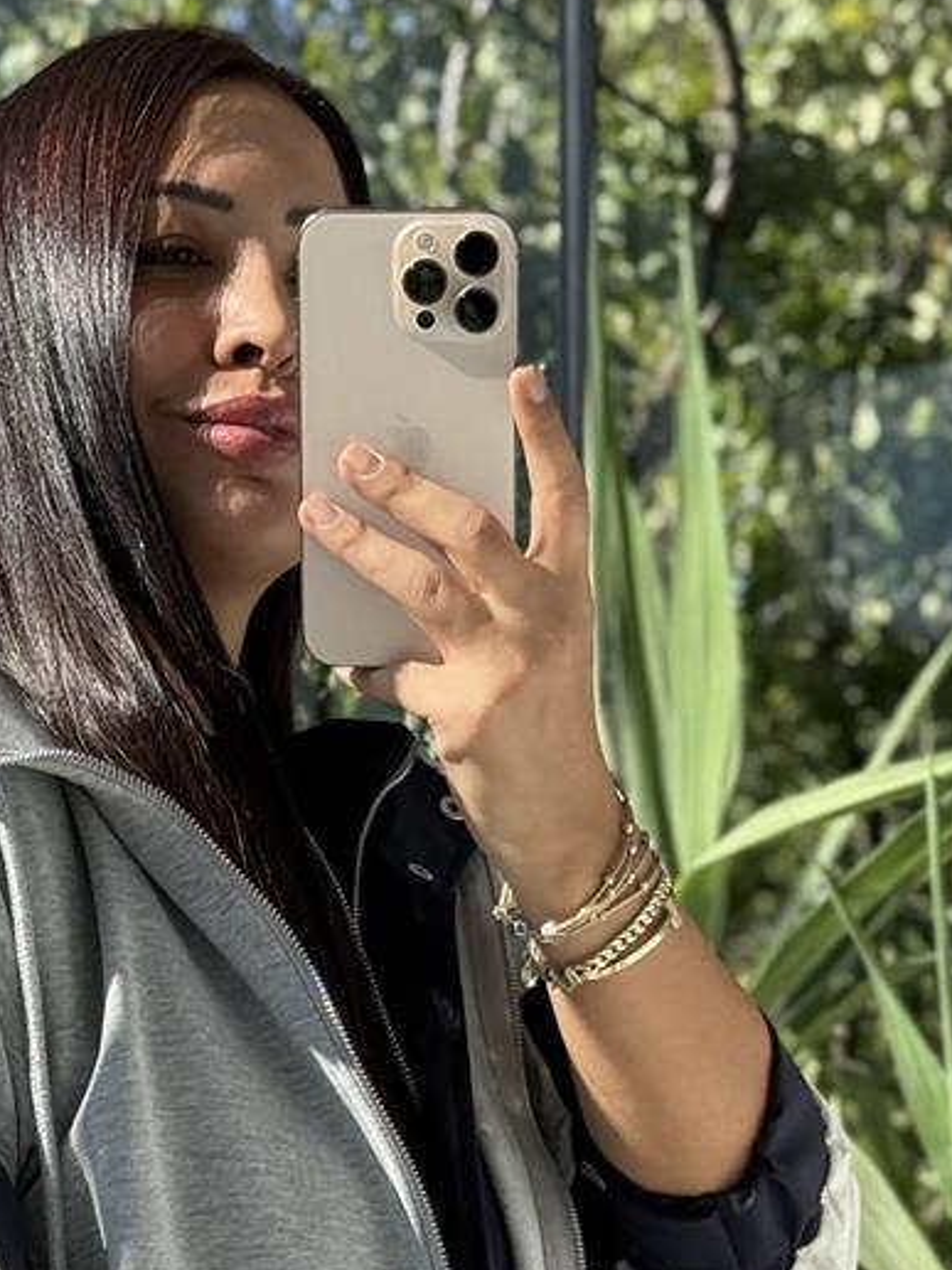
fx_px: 4547
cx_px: 239
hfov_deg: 11.9
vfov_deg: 15.5
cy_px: 1404
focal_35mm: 124
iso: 80
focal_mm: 6.76
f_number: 1.78
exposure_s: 1/819
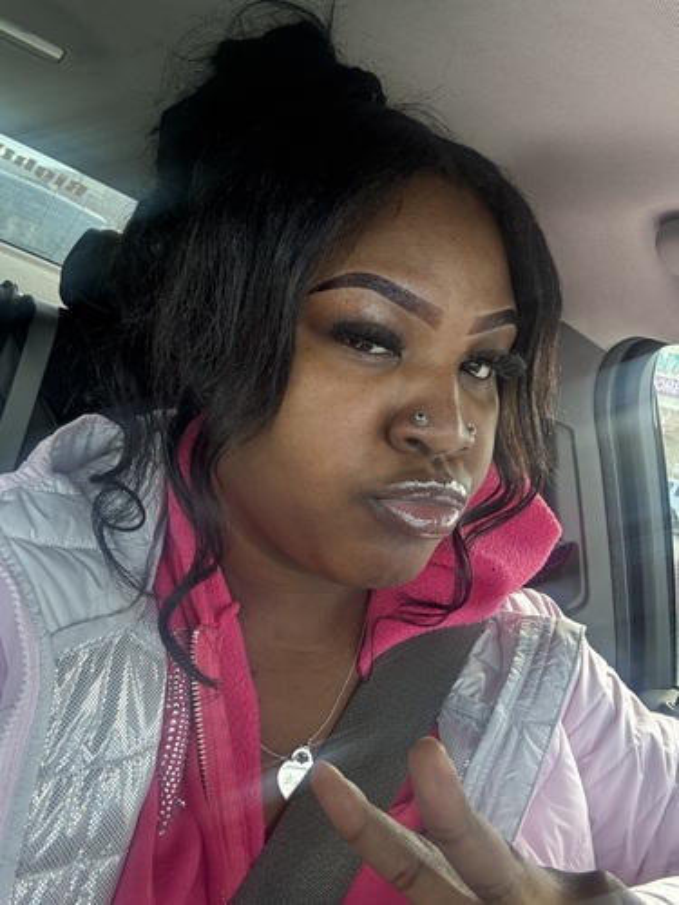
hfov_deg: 46.8
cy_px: 452
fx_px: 785
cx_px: 340
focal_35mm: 30
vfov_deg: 60.0
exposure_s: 1/70
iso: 80
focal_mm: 2.69
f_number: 1.9
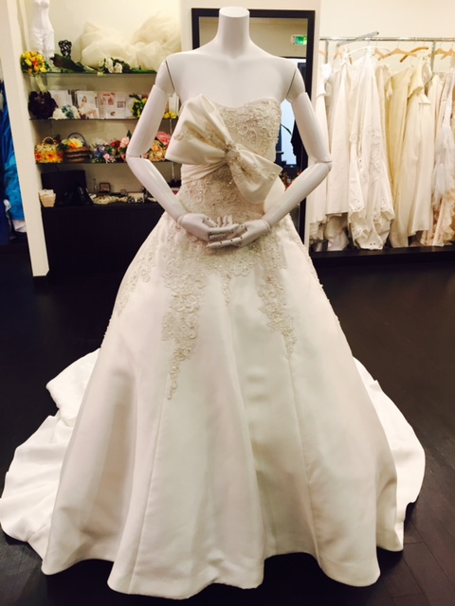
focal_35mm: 29
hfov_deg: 48.2
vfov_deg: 61.7
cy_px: 303
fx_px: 508
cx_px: 228
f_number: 2.2
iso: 80
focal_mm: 4.15
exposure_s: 1/30
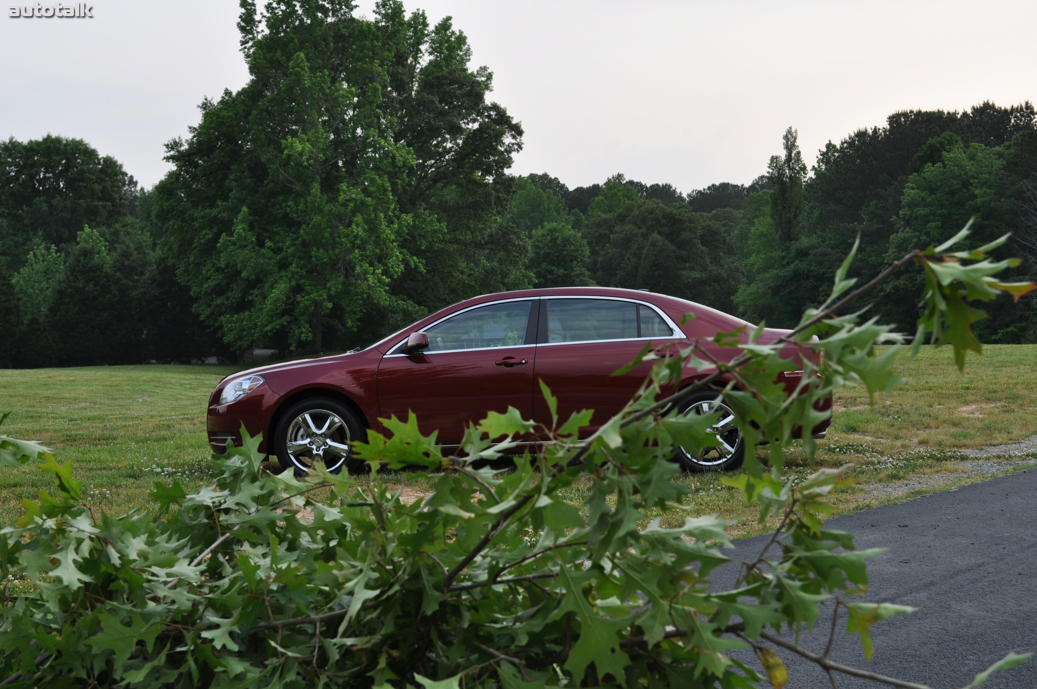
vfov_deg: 26.4
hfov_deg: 38.9
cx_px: 518
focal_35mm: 51
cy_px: 344
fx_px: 1467
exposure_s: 1/100
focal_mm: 34
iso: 200
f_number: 9
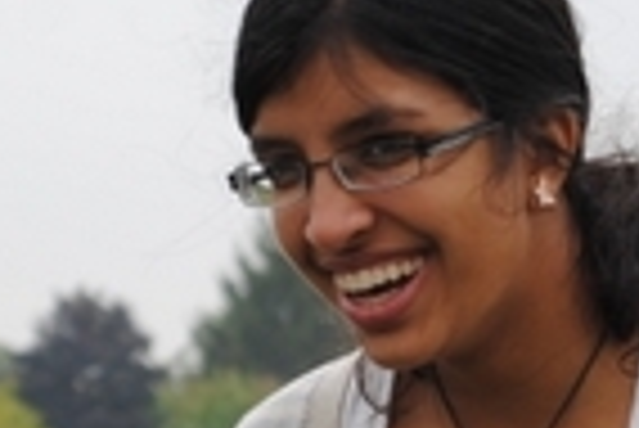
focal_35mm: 371
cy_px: 565
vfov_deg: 3.7
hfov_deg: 5.5
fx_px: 6596
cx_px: 234
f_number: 5.6
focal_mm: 55
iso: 100
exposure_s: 1/125
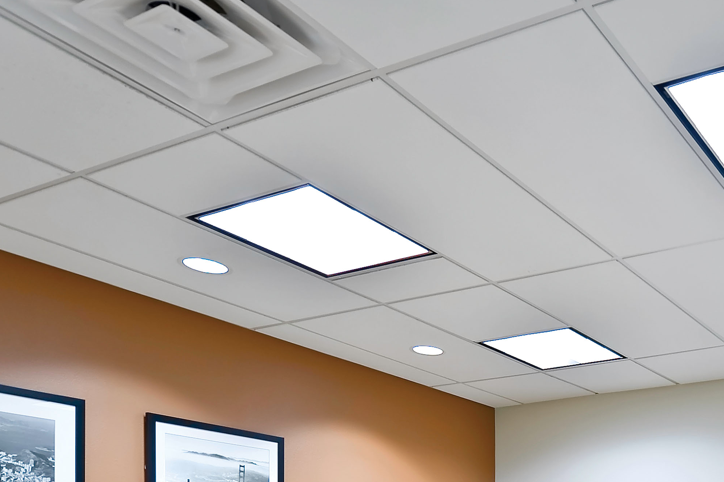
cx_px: 715
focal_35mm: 36
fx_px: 724
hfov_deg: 45.4
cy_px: 568
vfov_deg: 31.3
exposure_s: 1/40
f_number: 3.2
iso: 250
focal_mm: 14
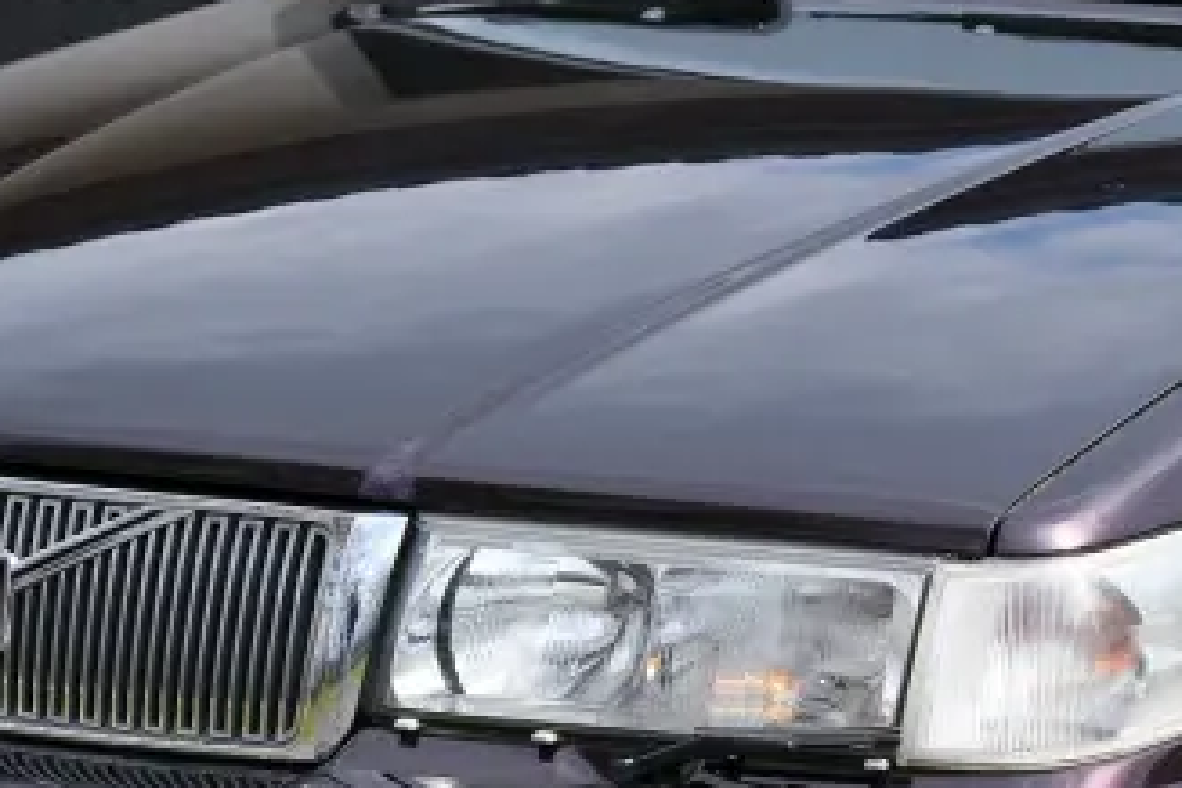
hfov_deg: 15.1
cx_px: 922
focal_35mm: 135
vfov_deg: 10.1
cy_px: 687
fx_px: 4432
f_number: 5.6
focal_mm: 46.3
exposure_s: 1/600
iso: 320
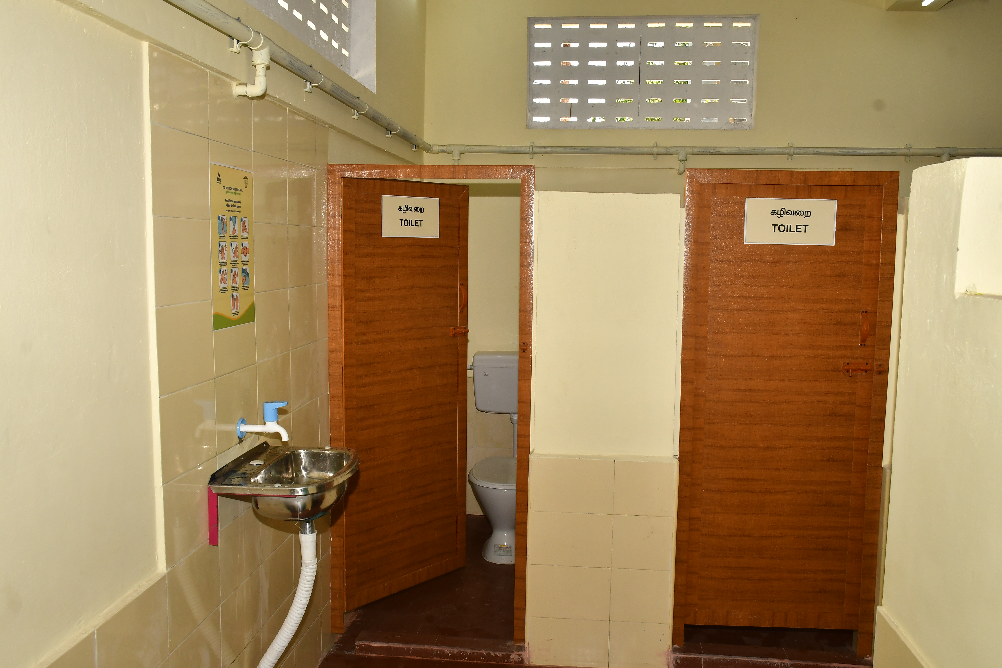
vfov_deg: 40.0
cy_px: 334
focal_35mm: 33
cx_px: 501
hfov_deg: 57.2
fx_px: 918
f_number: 9
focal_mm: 22
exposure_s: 1/160
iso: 500
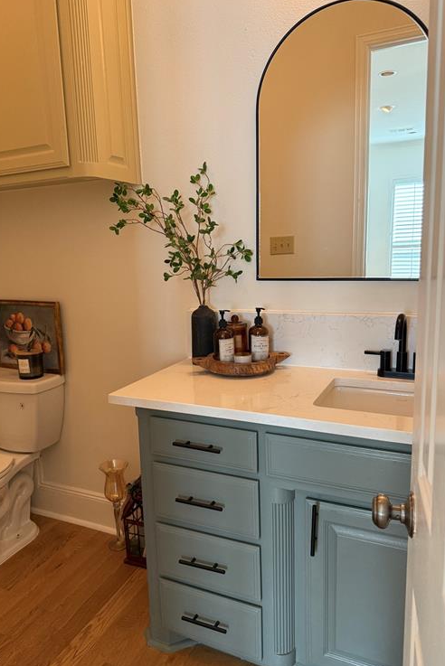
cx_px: 204
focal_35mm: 26
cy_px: 338
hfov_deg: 49.5
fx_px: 482
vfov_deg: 69.4
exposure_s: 1/120
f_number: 1.78
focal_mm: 6.76
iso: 250
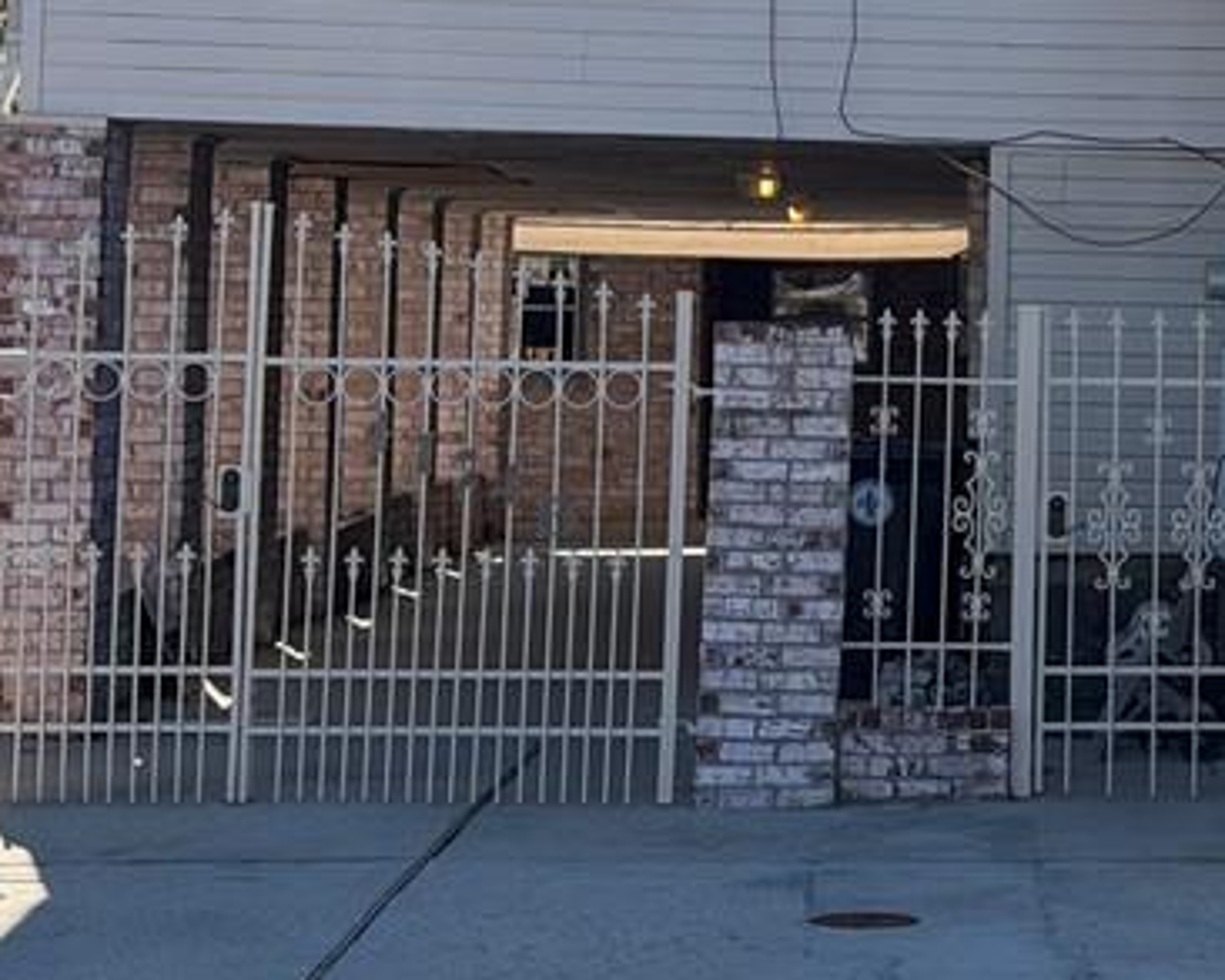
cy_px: 27
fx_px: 4751
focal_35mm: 131
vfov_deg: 11.7
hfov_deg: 14.2
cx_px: 1499
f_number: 1.78
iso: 64
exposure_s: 1/4587
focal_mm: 6.76
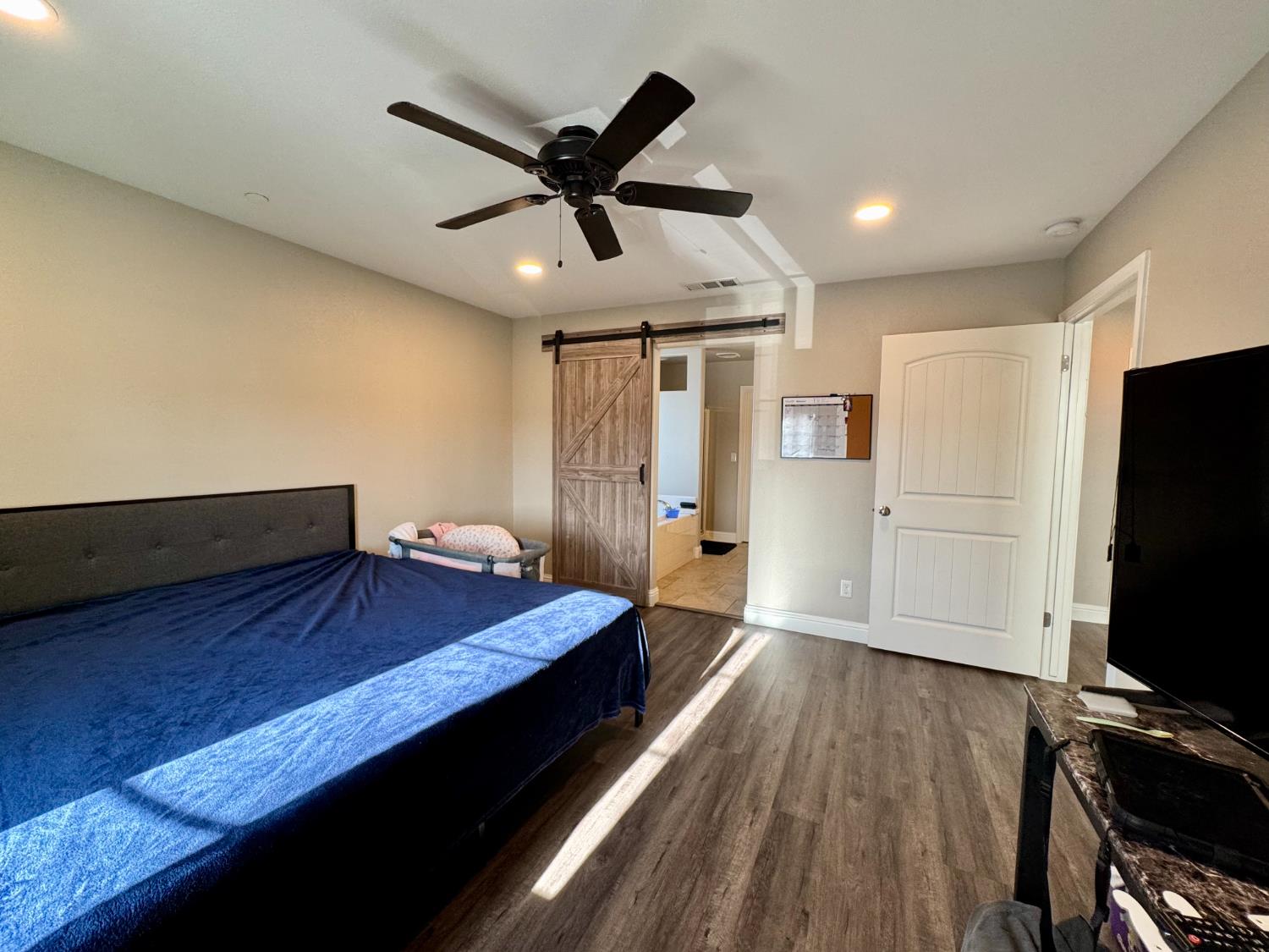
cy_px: 476
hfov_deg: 102.1
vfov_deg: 85.7
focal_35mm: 14
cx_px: 634
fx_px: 513
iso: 160
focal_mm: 2.22
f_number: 2.2
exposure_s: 1/120
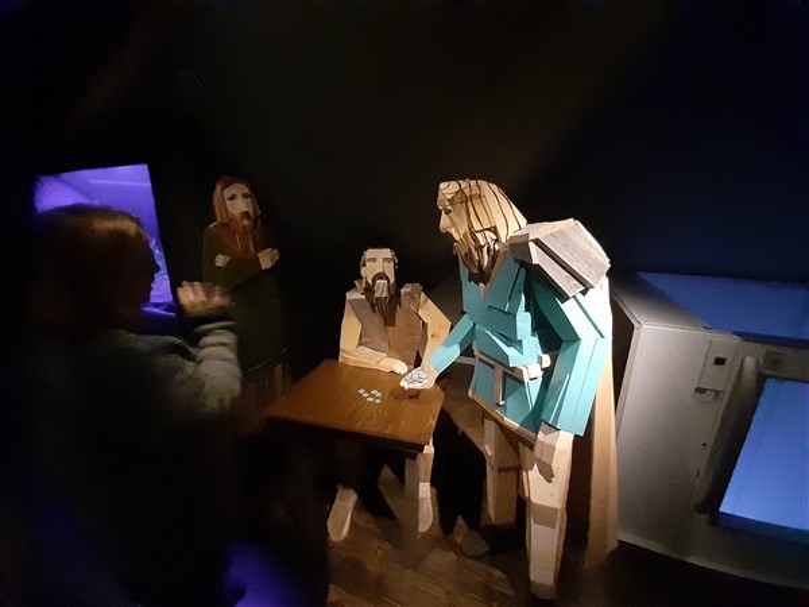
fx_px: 304
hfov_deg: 106.2
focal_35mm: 13
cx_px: 404
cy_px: 304
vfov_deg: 89.9
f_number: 2.2
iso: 800
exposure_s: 1/10
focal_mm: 1.13
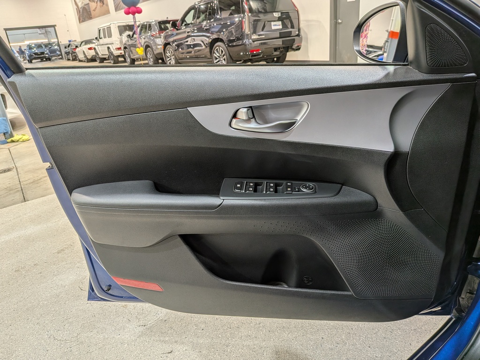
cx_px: 240
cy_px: 180
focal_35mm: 24
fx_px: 333
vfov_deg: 56.8
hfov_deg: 71.6
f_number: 1.7
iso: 27
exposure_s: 1/187
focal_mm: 4.53
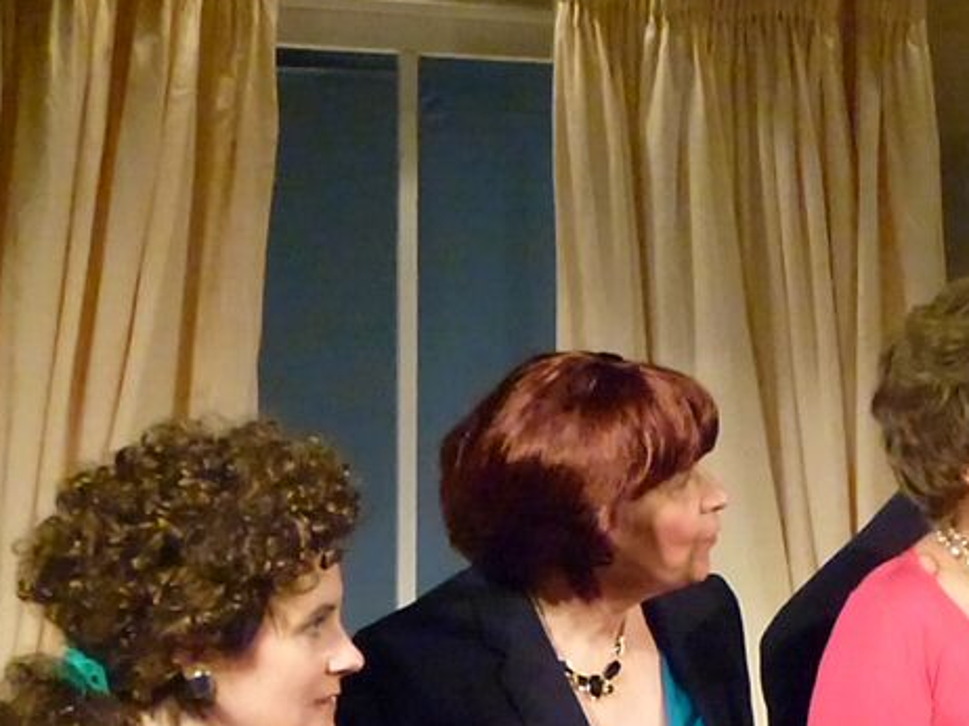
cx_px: 676
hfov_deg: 6.6
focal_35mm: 298
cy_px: 621
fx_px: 8338
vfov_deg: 5.0
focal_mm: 30.1
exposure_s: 1/50
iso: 3200
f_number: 5.4
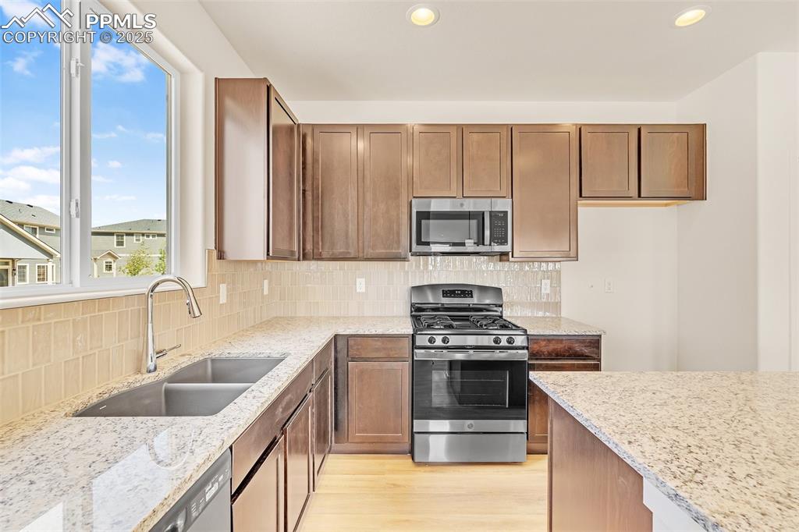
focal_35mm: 16
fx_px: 355
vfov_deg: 73.7
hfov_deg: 96.8
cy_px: 266
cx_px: 400
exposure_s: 1/500
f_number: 9
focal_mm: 16
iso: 500
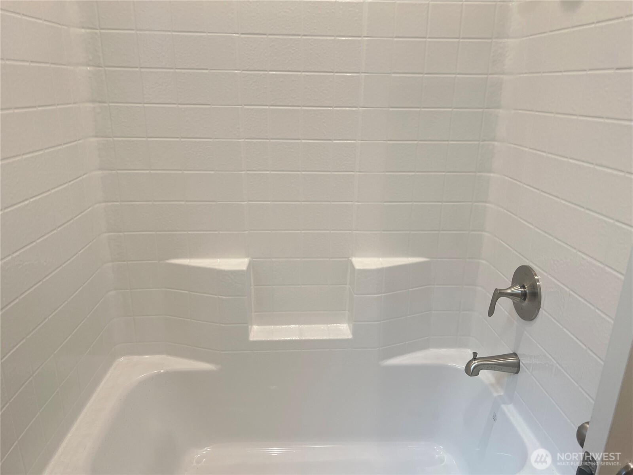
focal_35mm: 26
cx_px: 316
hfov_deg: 67.3
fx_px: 475
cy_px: 238
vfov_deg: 53.1
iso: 50
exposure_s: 1/120
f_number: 1.5
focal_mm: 5.7
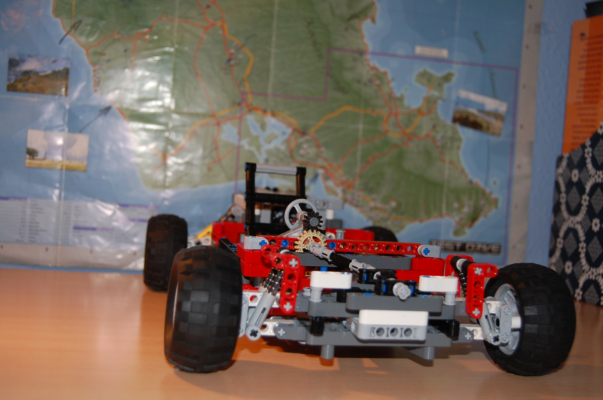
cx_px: 302
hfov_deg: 42.4
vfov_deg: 28.8
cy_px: 200
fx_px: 778
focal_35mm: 46
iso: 400
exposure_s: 1/60
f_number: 4.5
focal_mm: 31
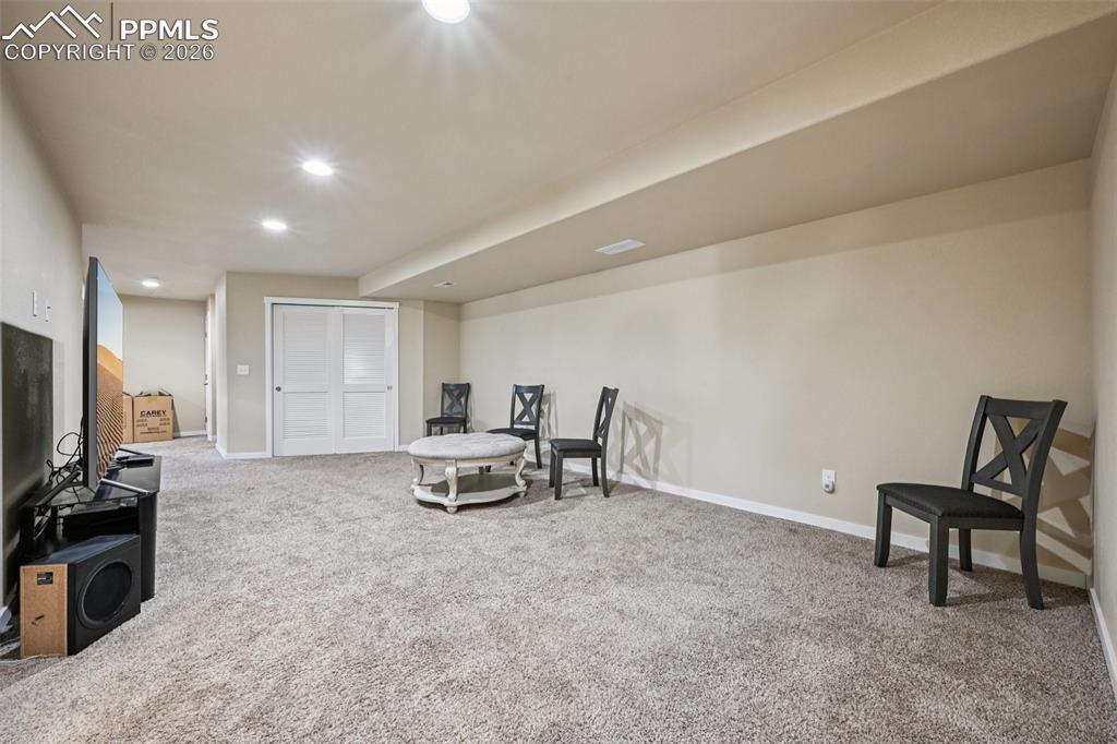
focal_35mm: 14
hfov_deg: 104.3
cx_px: 558
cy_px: 372
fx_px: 434
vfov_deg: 81.2
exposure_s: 1/2.5
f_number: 11
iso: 400
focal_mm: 14
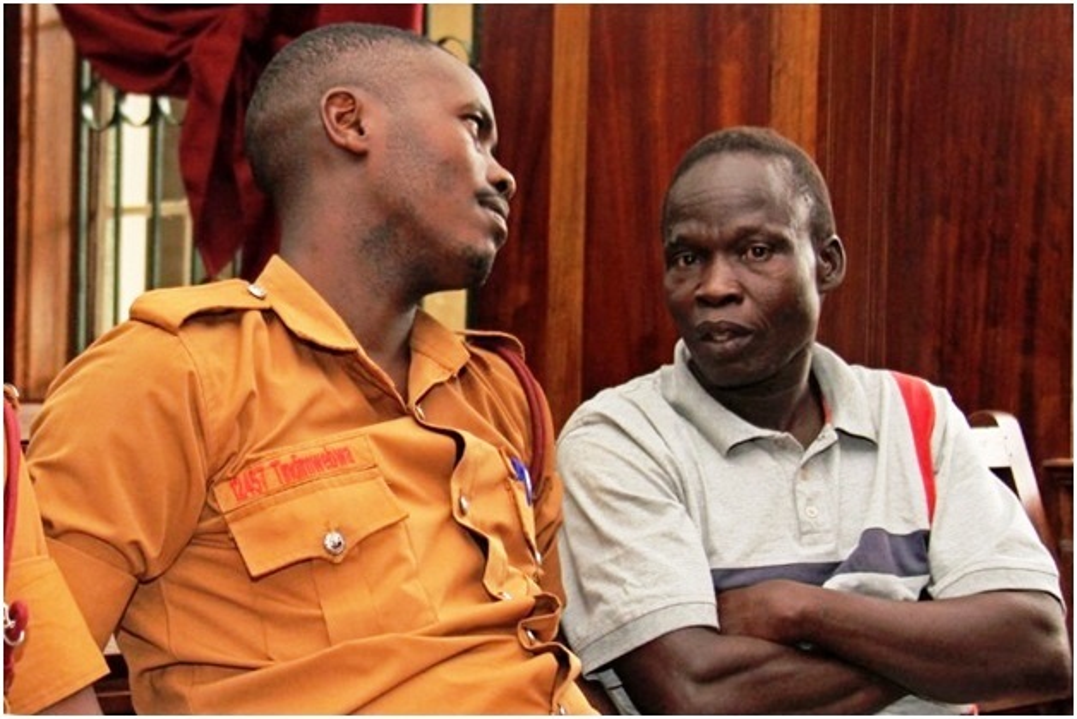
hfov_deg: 54.4
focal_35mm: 35
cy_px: 360
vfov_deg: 37.9
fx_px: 1047
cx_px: 538
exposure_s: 1/200
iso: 200
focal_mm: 35
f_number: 6.3
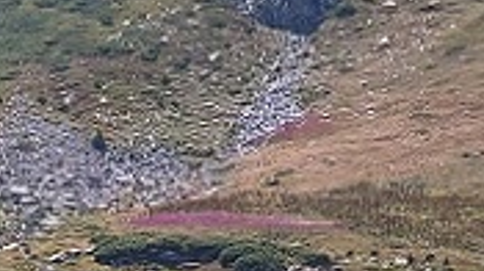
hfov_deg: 11.6
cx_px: -550
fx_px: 2090
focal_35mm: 163
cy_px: 538
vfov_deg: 7.2
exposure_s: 1/806
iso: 25
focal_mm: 5.23
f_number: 1.8
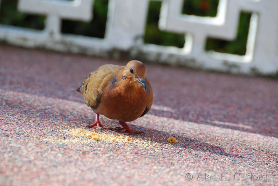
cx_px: 139
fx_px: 2319
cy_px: 93
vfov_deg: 4.6
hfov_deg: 6.9
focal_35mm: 300
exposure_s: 1/100
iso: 100
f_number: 7.1
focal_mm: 200
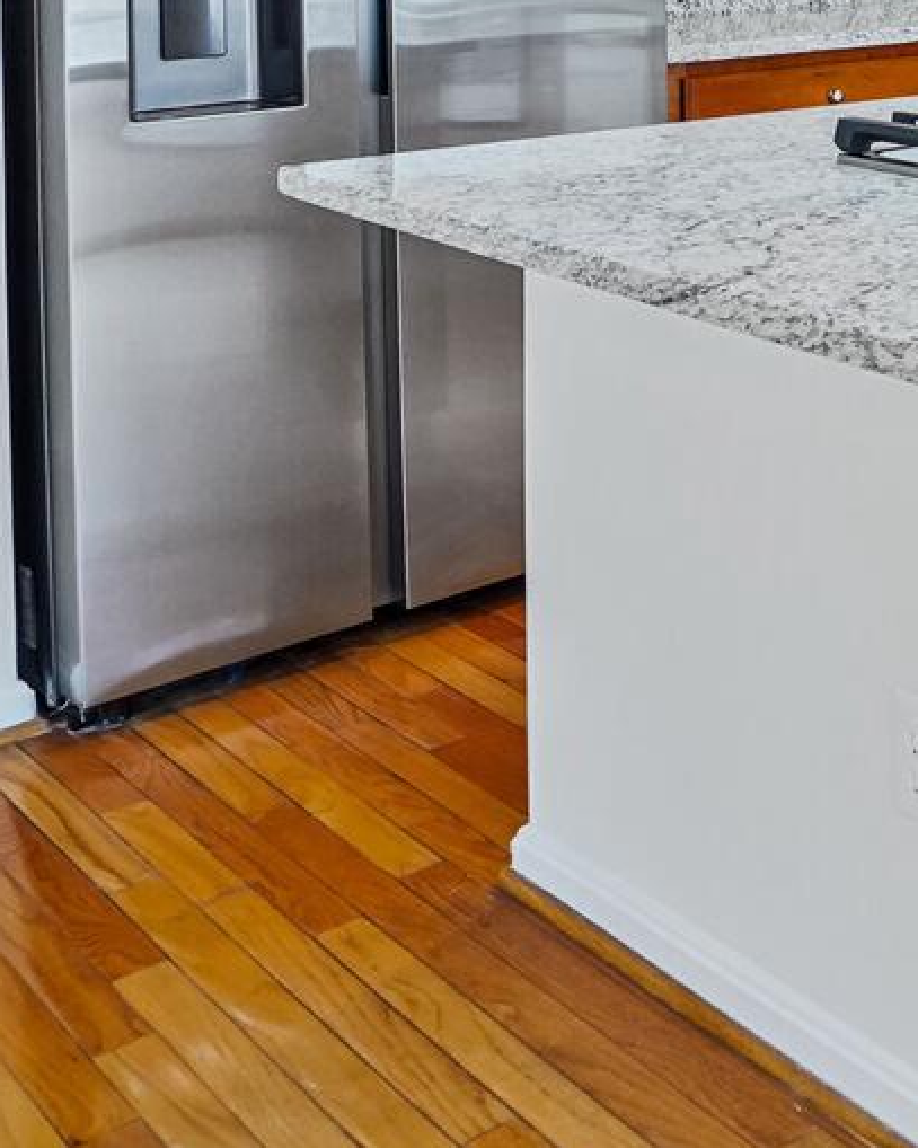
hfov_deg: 22.8
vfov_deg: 32.5
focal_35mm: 51
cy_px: -95
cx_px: 1459
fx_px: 1733
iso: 800
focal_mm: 16
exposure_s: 1/15
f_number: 8
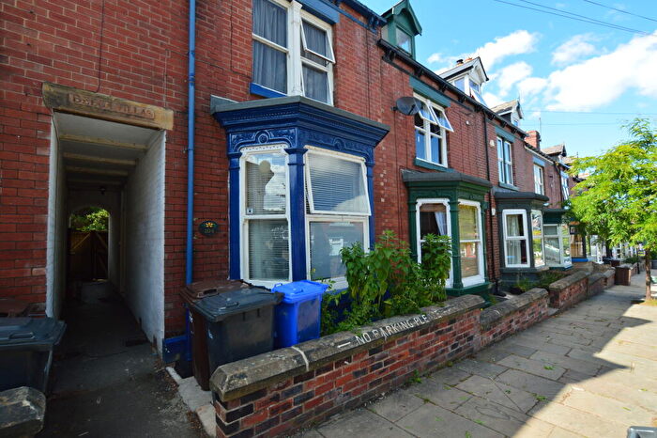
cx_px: 328
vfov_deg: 77.3
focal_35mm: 15
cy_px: 219
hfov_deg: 100.4
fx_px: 274
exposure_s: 1/200
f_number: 10
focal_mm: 10
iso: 400
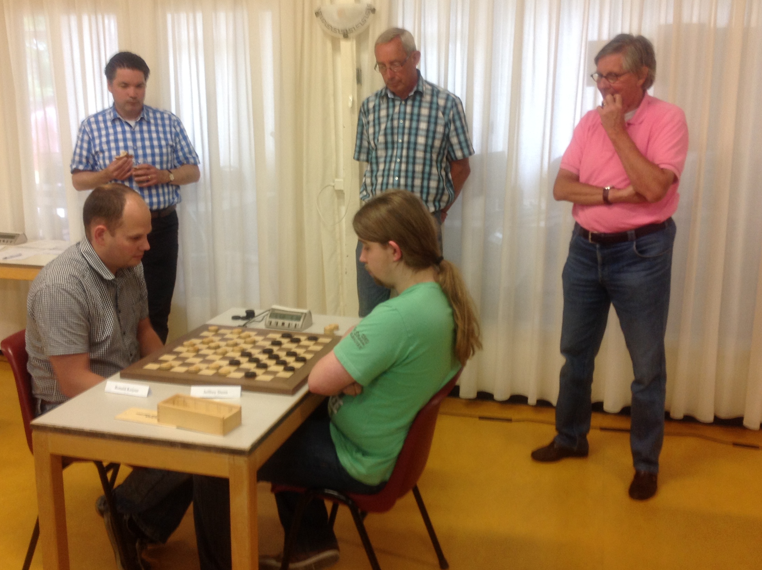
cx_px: 339
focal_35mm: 41
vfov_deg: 35.0
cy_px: 257
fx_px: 901
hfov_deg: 45.8
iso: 64
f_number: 2.4
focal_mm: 4.28
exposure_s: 1/15
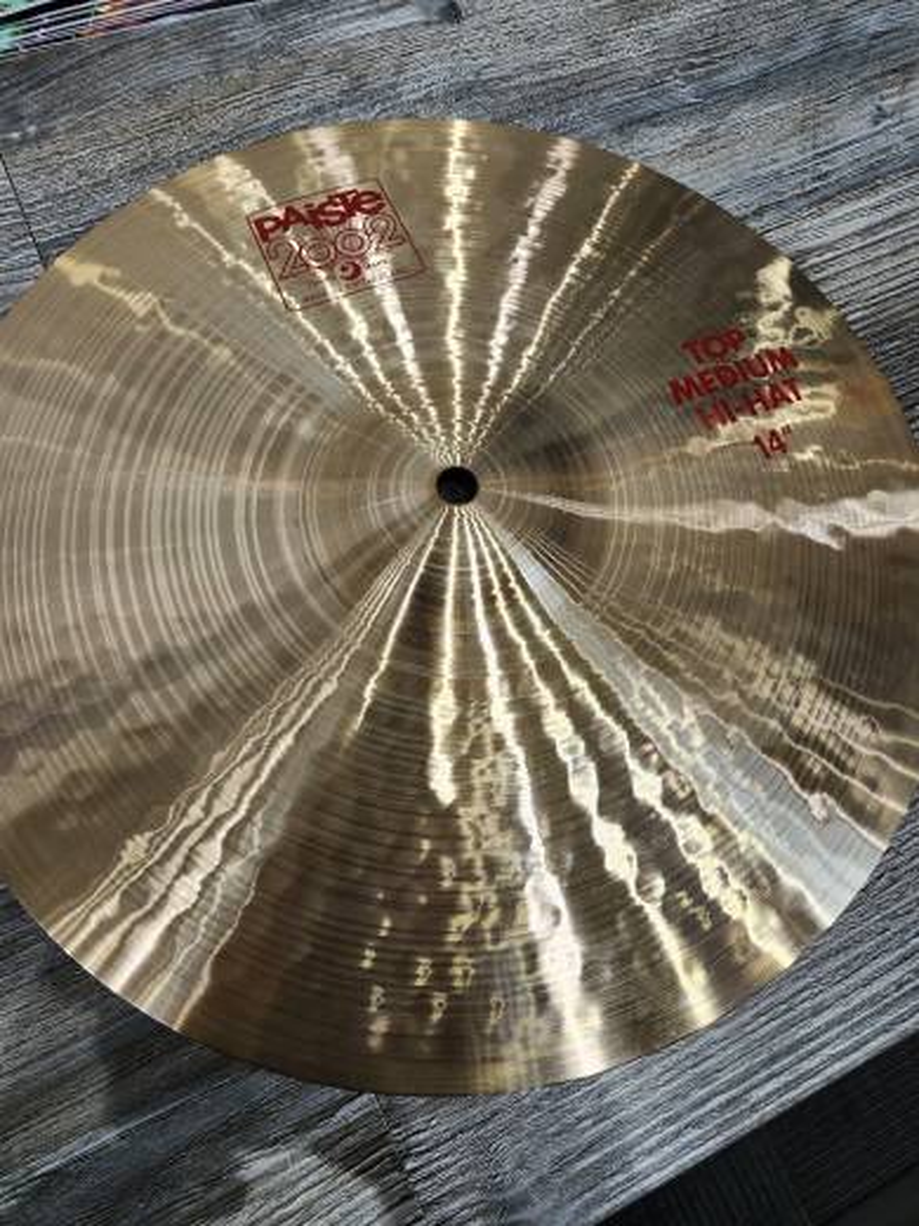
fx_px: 814
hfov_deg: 58.9
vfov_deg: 73.9
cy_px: 613
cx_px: 460
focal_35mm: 23
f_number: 1.8
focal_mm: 5.54
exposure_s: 1/120
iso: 80
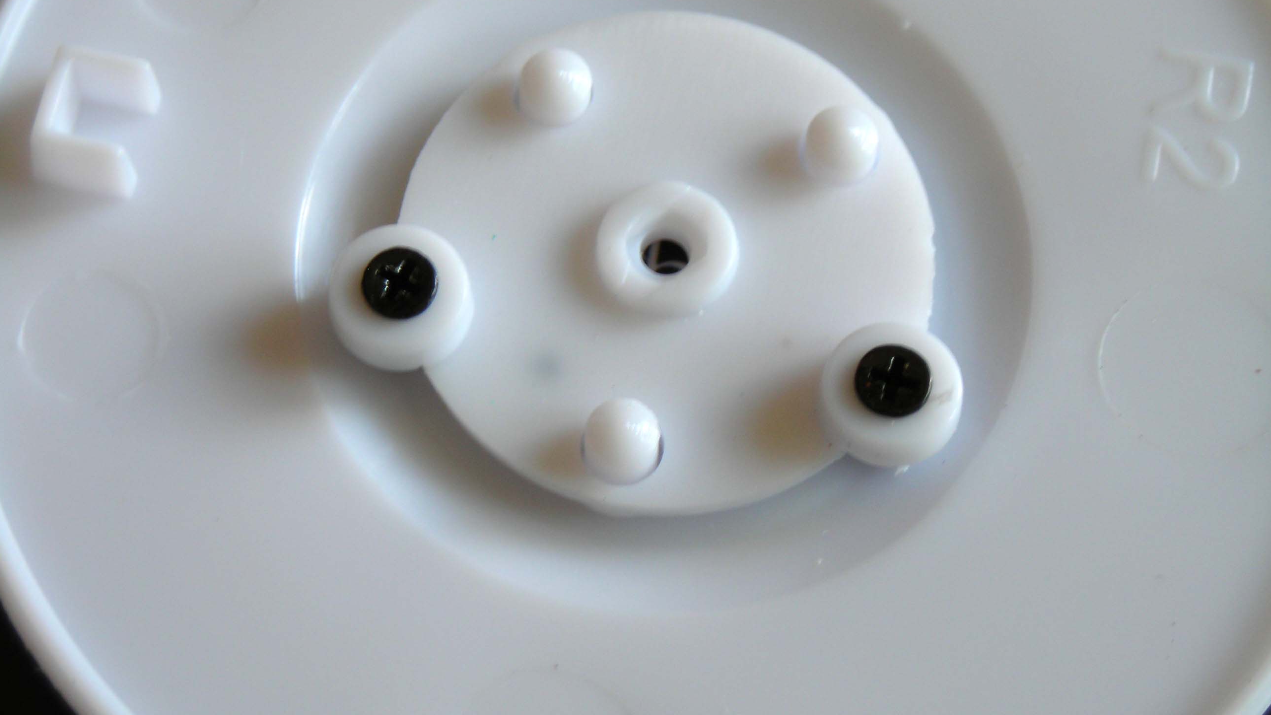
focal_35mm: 127
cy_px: 291
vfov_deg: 9.5
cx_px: 635
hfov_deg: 16.9
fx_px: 4280
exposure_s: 1/8.4
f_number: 5.3
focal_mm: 19.2
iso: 50
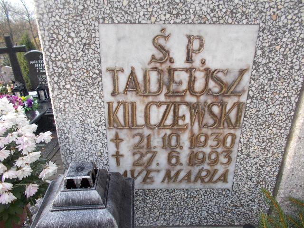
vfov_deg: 53.1
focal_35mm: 26
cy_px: 114
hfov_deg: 67.3
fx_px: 228
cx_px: 152
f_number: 3.2
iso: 80
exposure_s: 1/80
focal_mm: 4.6
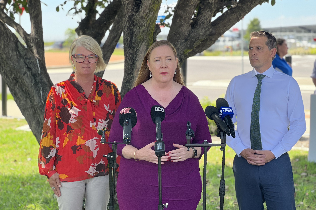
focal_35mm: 81
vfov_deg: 16.9
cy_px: 108
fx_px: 711
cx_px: 158
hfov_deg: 25.1
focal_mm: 9
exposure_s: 1/171
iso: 40
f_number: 2.8
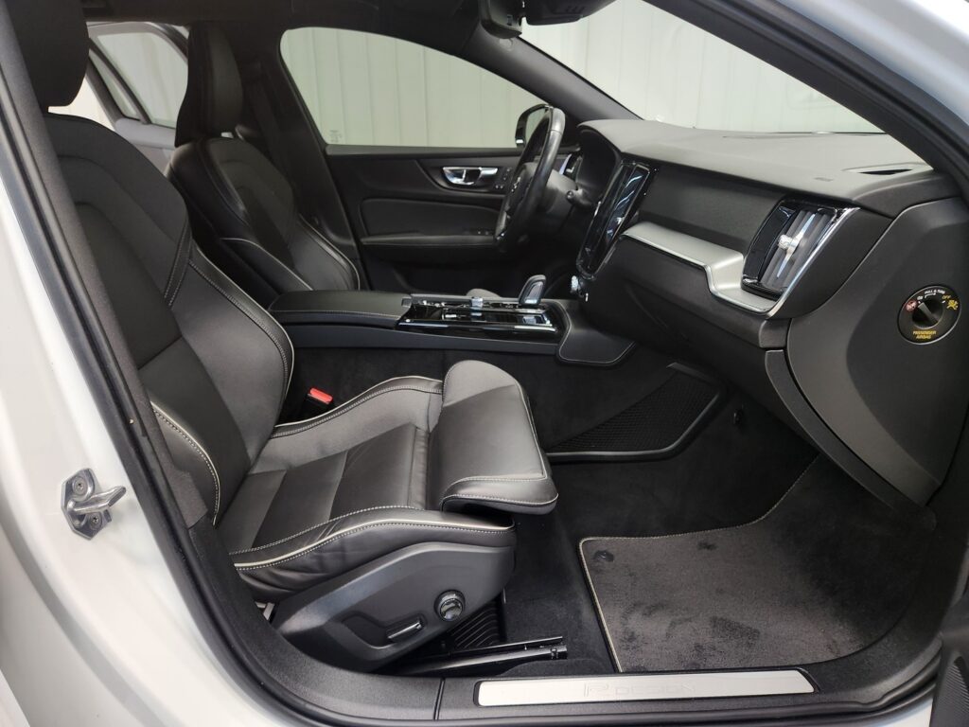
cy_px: 364
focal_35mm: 23
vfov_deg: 58.9
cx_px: 484
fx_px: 644
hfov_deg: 73.9
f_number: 1.8
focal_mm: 5.4
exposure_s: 1/100
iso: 320
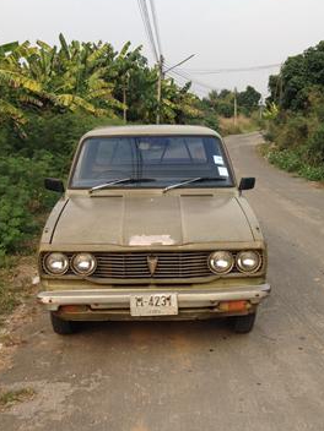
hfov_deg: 32.2
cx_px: 156
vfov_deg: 41.9
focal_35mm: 45
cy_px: 256
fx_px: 562
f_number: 2.4
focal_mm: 4.12
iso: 50
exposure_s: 1/330
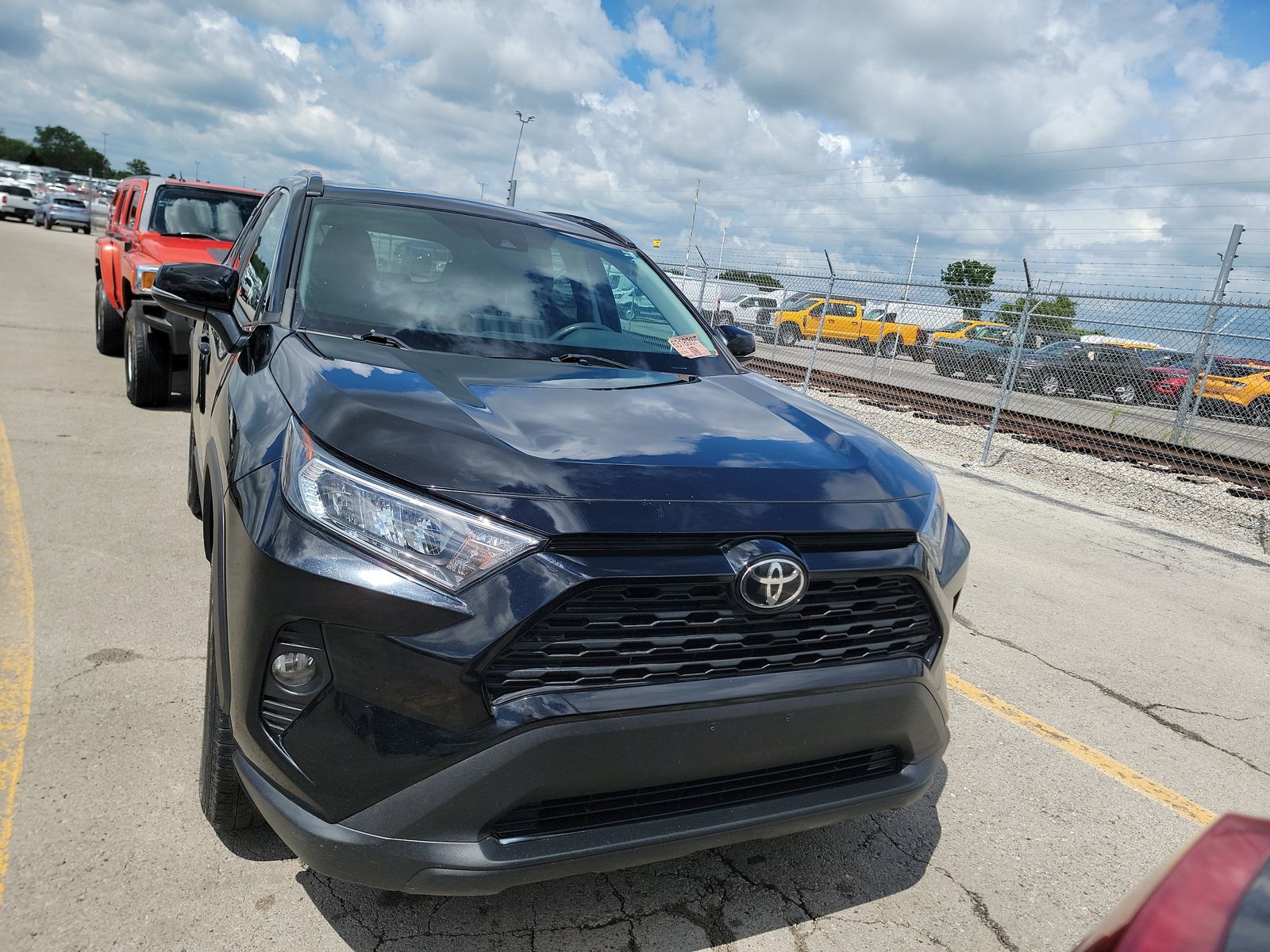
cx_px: 635
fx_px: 881
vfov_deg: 56.8
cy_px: 476
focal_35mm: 24
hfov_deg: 71.6
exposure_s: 1/1192
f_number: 1.8
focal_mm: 6.7
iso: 50
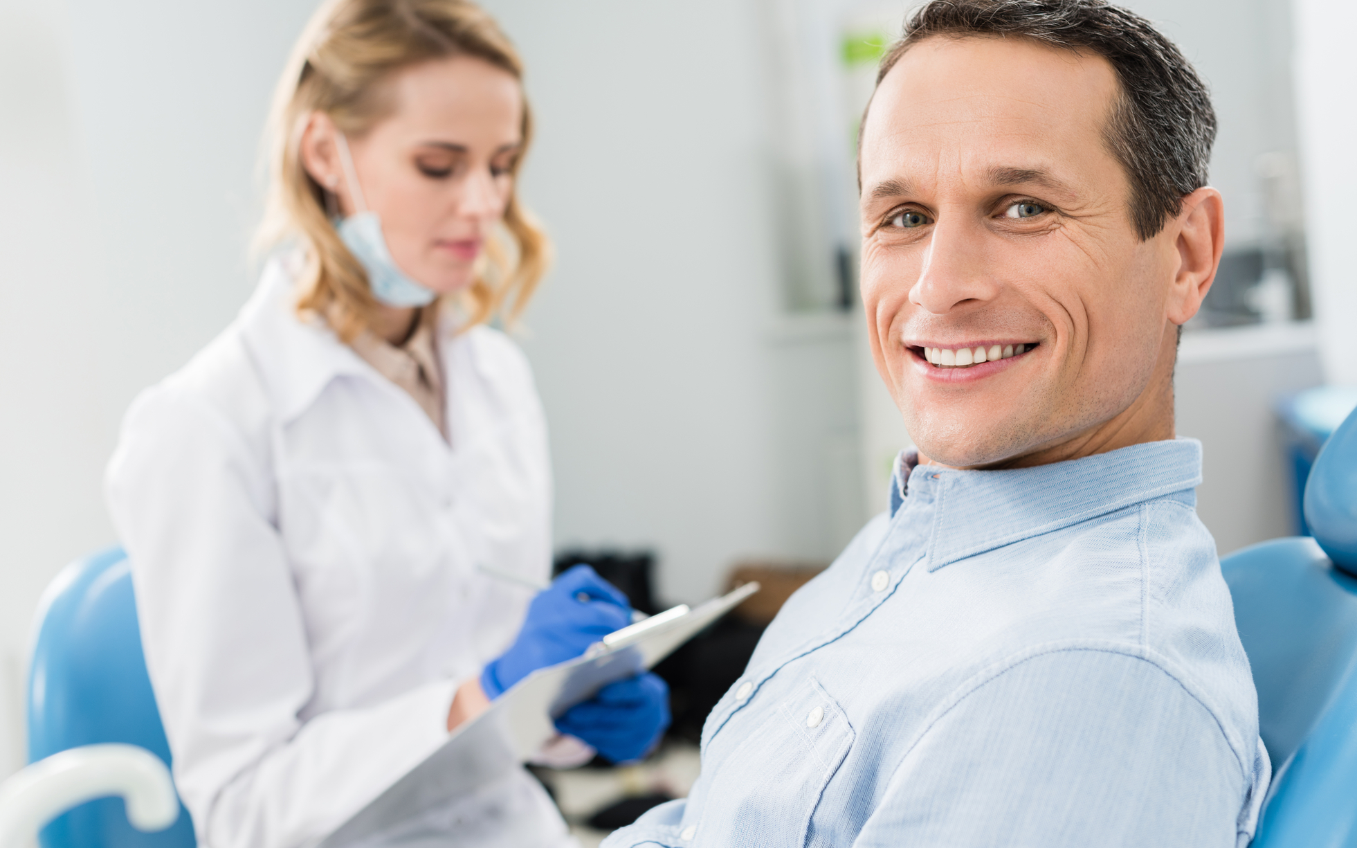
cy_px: 424
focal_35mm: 52
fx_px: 1923
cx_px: 679
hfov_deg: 38.9
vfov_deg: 24.9
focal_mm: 50
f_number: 3.5
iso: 100
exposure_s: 1/200
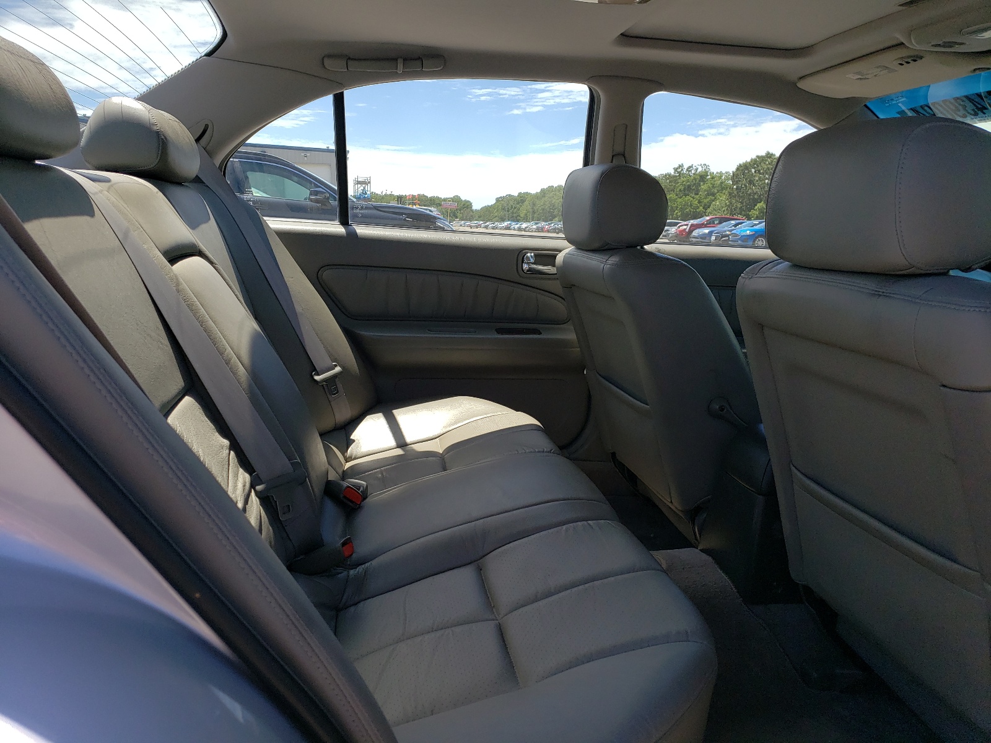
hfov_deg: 67.3
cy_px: 372
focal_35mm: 26
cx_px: 496
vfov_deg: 53.1
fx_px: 744
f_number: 1.5
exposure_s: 1/1667
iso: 50
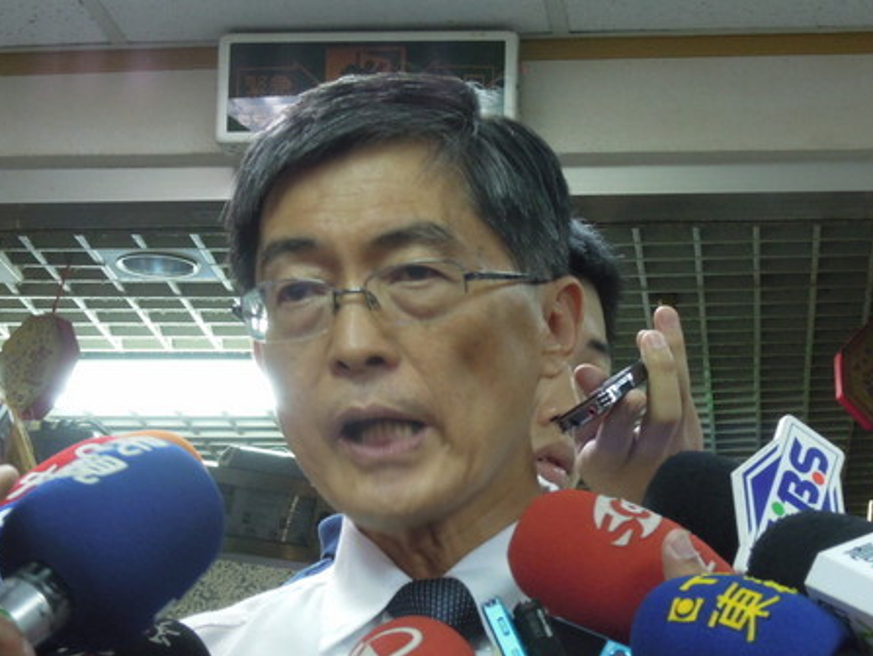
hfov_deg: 17.3
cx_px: 420
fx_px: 2877
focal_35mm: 114
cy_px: 408
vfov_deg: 13.0
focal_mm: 15.2
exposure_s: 1/25
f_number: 5
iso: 560
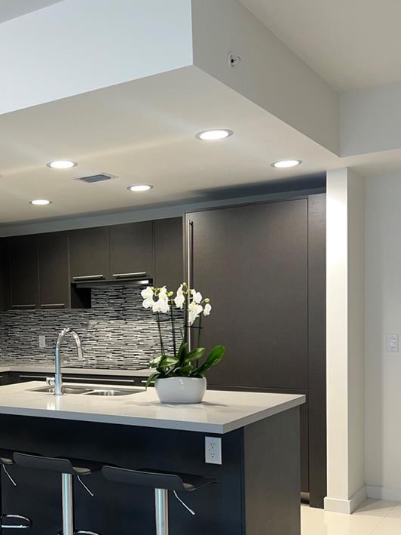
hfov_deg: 31.8
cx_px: 69
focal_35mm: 44
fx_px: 679
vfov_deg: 42.5
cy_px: 345
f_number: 1.5
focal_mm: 5.7
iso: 32
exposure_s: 1/22
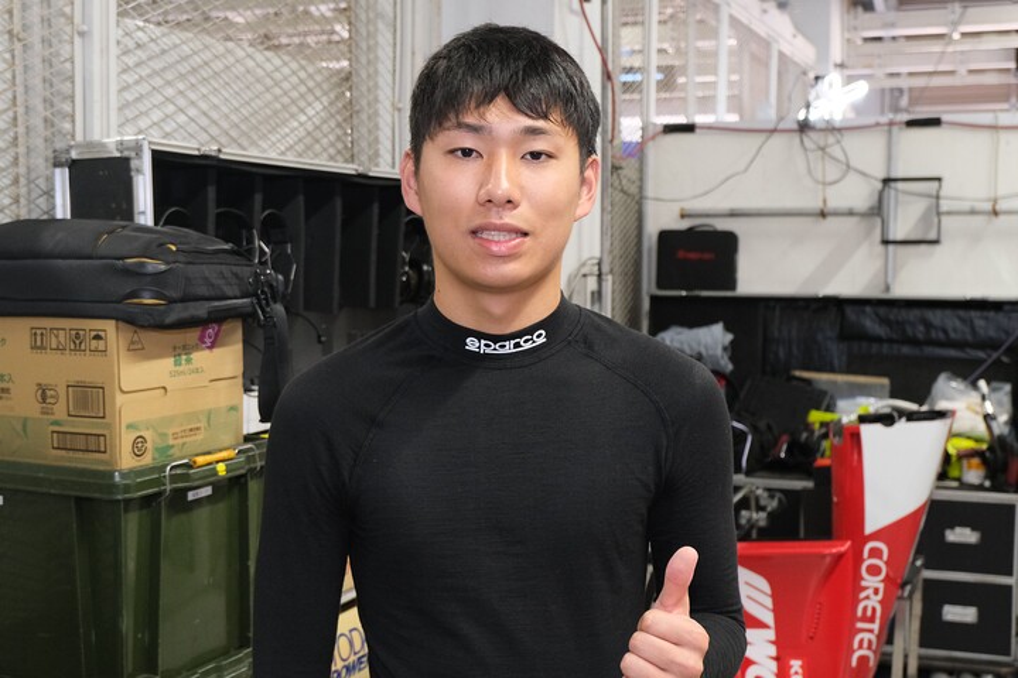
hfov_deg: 45.4
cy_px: 339
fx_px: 1216
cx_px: 509
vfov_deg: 31.2
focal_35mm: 43
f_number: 4.5
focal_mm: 28.8
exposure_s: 1/100
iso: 2500
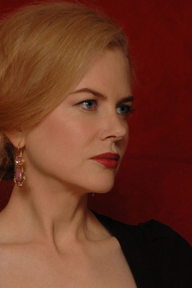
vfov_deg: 8.1
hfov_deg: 5.4
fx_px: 2043
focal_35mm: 255
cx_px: 96
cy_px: 144
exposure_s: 1/1000
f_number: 11
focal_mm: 170
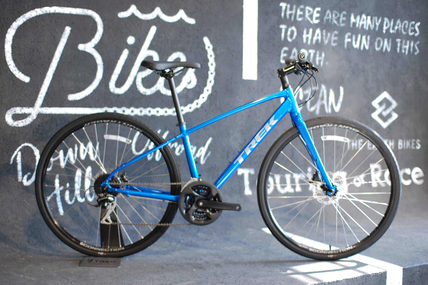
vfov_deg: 29.8
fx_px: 535
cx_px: 214
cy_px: 142
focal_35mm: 45
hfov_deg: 43.6
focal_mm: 30
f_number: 1.8
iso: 400
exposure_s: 1/320
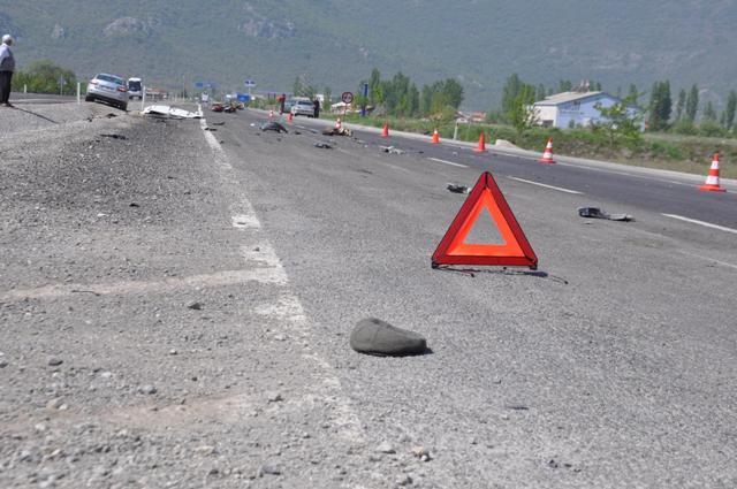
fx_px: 1380
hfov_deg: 29.9
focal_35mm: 68
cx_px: 368
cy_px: 244
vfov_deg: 20.1
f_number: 10
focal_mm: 45
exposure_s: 1/400
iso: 200
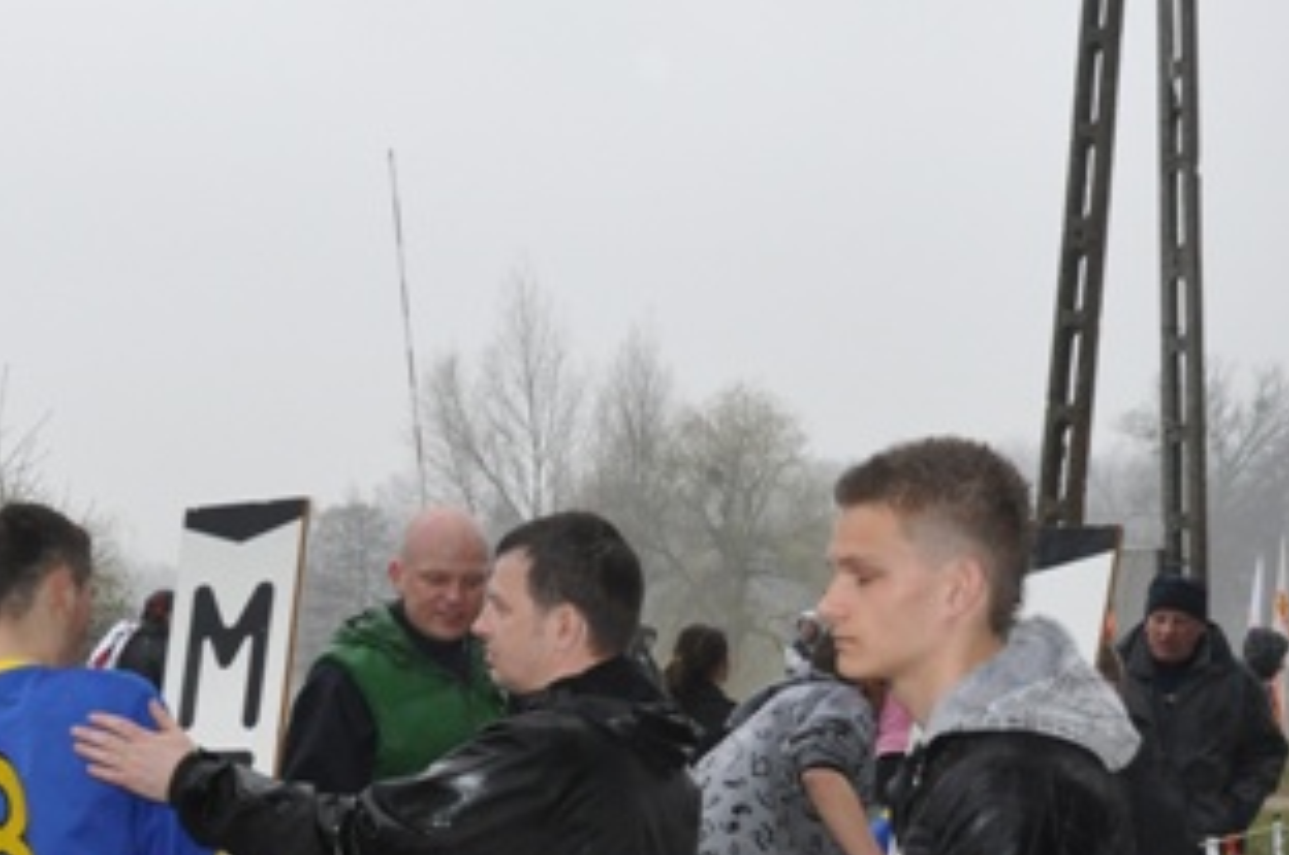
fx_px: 2753
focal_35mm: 77
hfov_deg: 26.0
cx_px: 297
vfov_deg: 16.9
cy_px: 1022
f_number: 5.6
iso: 1000
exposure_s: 1/200
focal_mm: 20
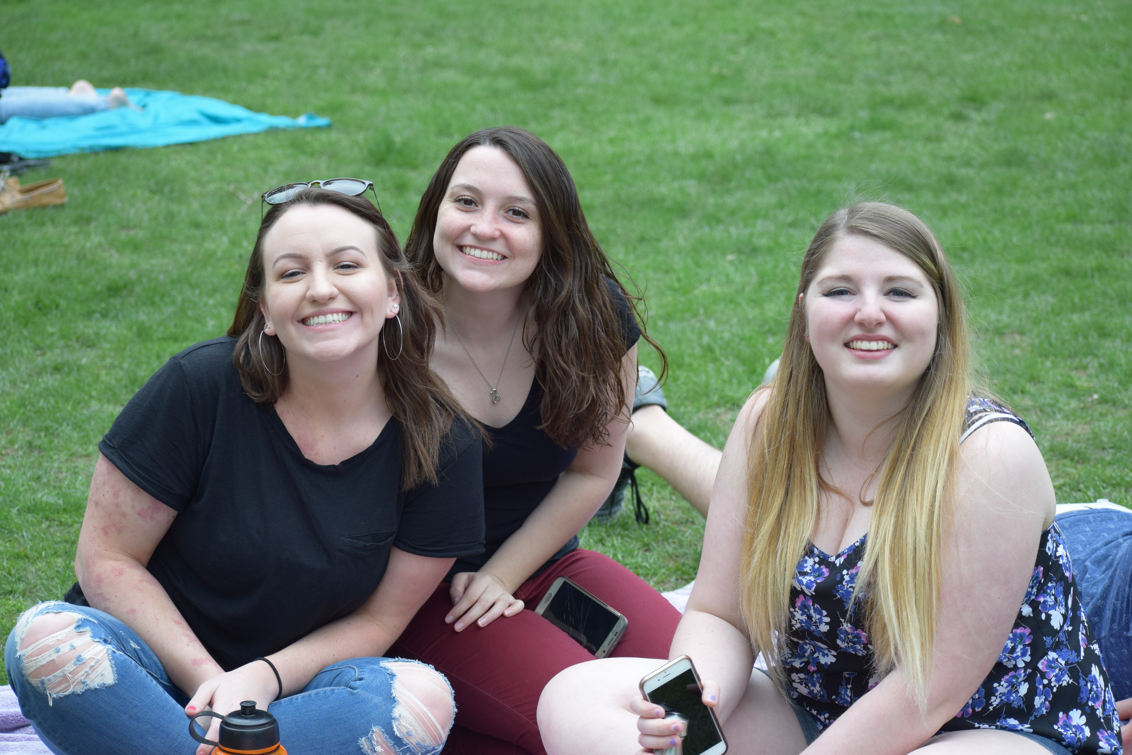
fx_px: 3301
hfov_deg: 19.5
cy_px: 378
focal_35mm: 105
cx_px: 566
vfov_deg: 13.0
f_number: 5.6
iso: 400
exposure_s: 1/500
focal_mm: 70
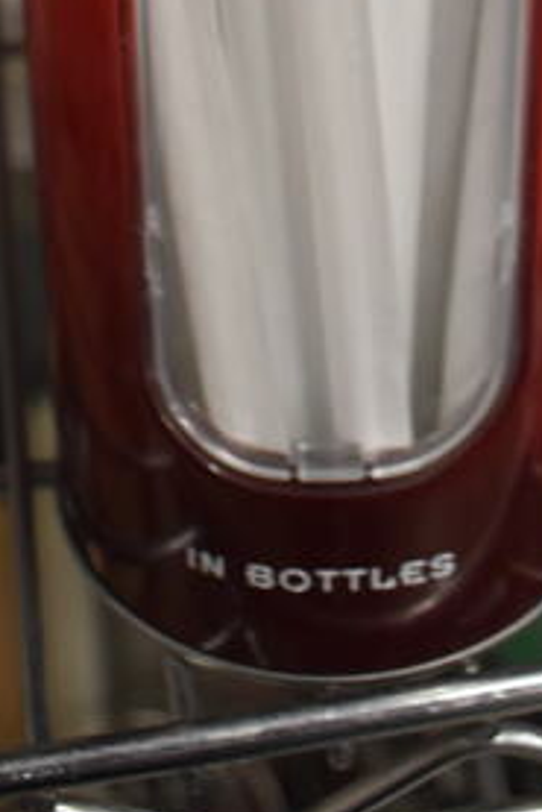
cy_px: -365
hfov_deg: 15.3
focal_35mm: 89
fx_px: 2007
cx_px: 398
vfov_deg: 20.1
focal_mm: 18
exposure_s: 1/60
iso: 1400
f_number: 4
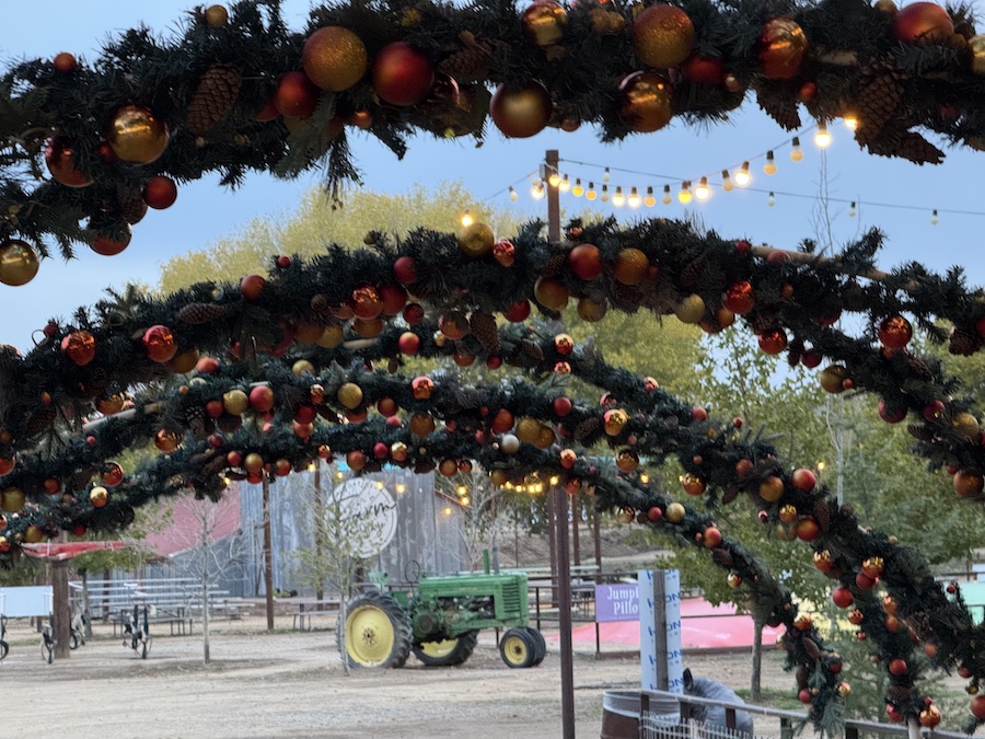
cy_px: 370
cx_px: 492
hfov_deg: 16.4
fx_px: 3415
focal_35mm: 120
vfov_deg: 12.3
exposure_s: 1/60
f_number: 2.8
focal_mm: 15.66
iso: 320
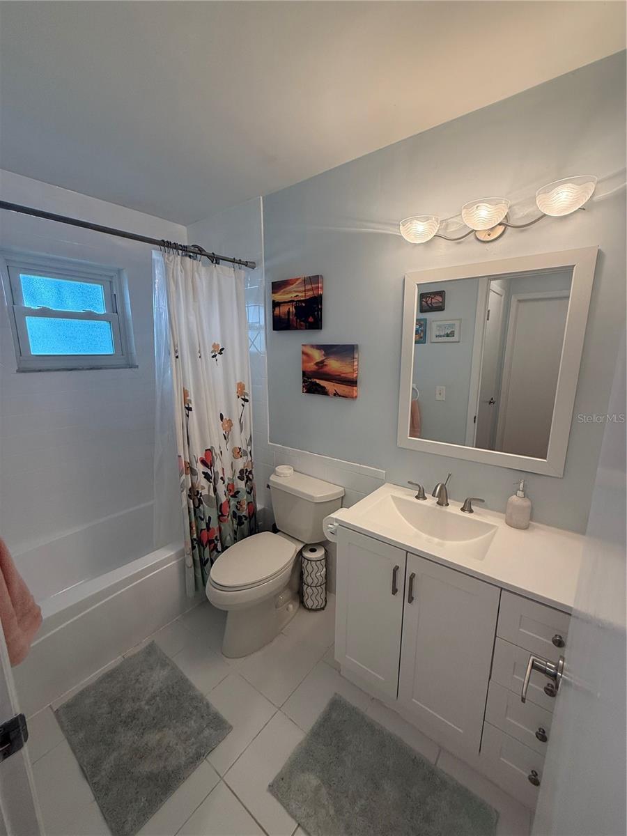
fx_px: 338
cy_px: 418
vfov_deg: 102.1
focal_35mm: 14
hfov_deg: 85.7
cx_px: 314
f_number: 2.2
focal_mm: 2.22
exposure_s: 1/120
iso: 200
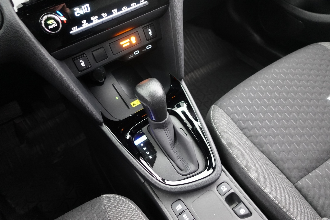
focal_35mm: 24
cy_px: 110
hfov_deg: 73.7
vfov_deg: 53.1
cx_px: 165
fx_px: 220
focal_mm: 9.4
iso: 1600
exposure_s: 1/8
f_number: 1.8
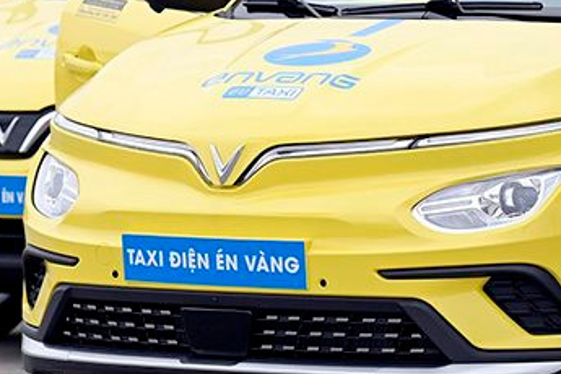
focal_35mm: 362
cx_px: 320
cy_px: -28
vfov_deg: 3.8
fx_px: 5641
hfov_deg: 5.7
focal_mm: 125
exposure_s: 1/640
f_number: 2.8
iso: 250
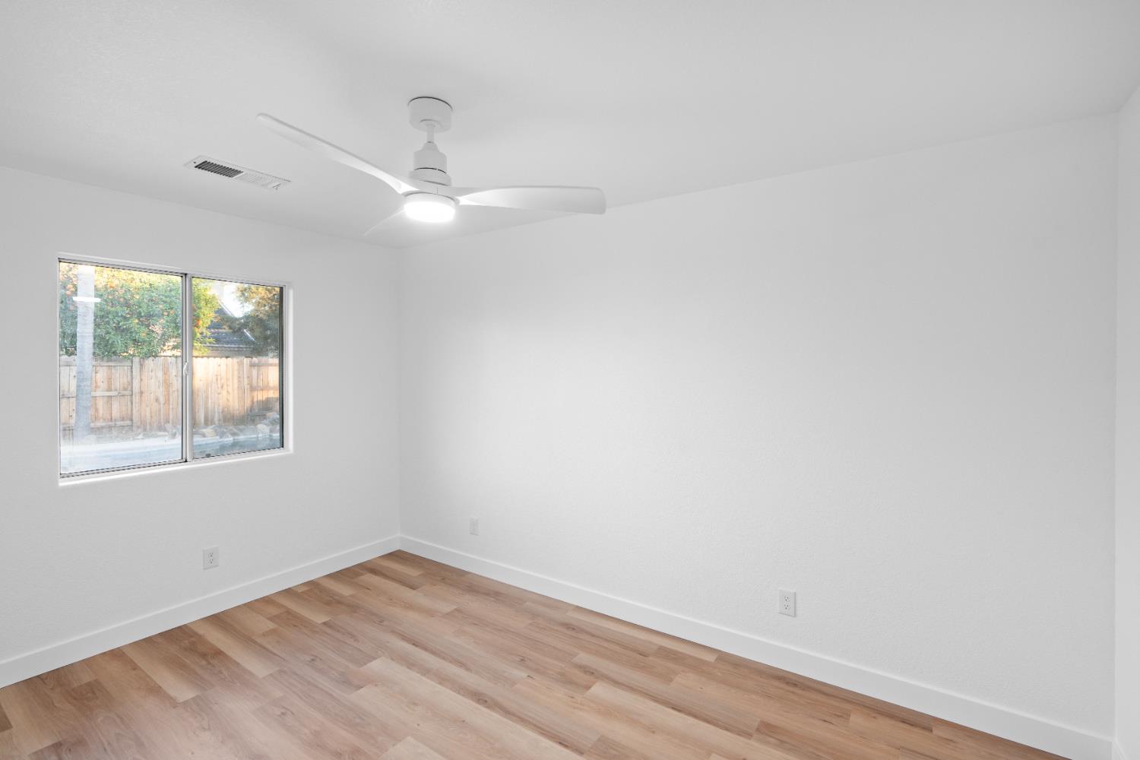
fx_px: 507
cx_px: 570
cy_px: 380
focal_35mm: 16
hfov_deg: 96.7
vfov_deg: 73.7
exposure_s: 1/1.67
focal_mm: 16
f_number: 8
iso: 200
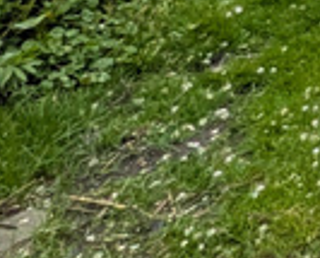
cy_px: -521
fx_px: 997
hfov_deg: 10.6
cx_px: 1023
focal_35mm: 105
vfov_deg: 10.4
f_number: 2.2
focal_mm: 1.83
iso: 78
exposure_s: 1/90
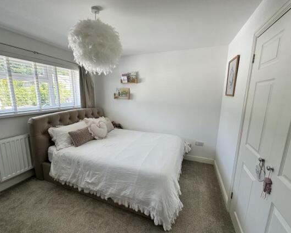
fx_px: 129
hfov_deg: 96.8
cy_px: 118
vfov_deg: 84.1
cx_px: 143
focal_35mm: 15
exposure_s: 1/99
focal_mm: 2.22
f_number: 2.2
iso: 50
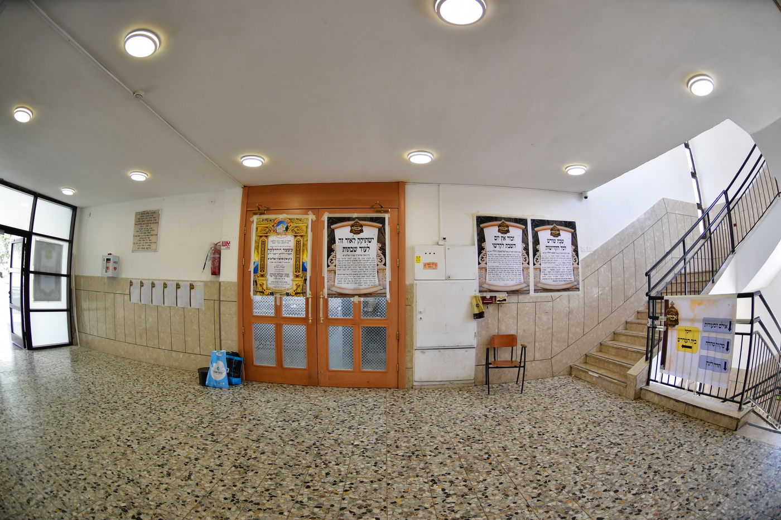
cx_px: 390
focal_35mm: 15
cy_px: 260
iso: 400
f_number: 6.3
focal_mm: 10.5
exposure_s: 1/250
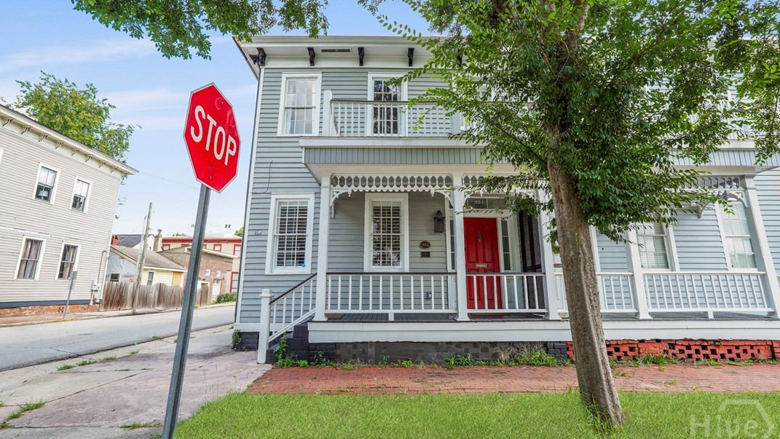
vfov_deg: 63.9
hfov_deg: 95.9
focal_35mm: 17
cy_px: 217
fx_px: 352
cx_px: 389
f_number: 9
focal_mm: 16
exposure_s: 1/100
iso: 320
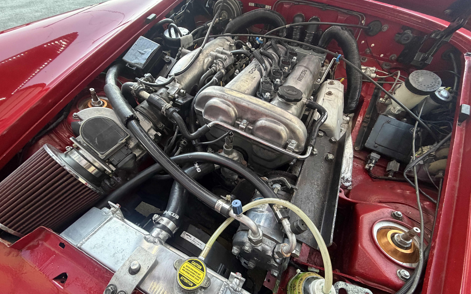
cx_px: 237
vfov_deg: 74.6
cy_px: 162
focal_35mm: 15
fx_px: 193
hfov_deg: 101.5
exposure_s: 1/60
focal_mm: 2.22
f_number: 2.2
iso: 400
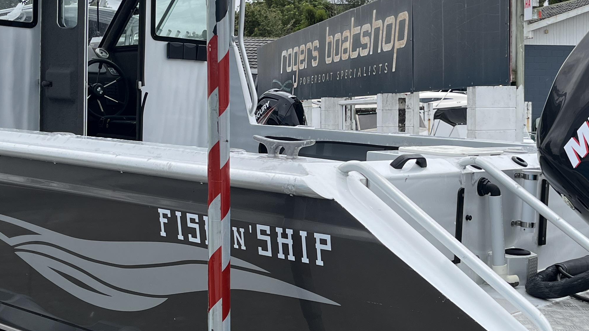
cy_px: 168
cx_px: 322
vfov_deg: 21.1
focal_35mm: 57
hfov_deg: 36.6
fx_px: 890
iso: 50
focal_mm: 5.1
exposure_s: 1/737
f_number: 1.6
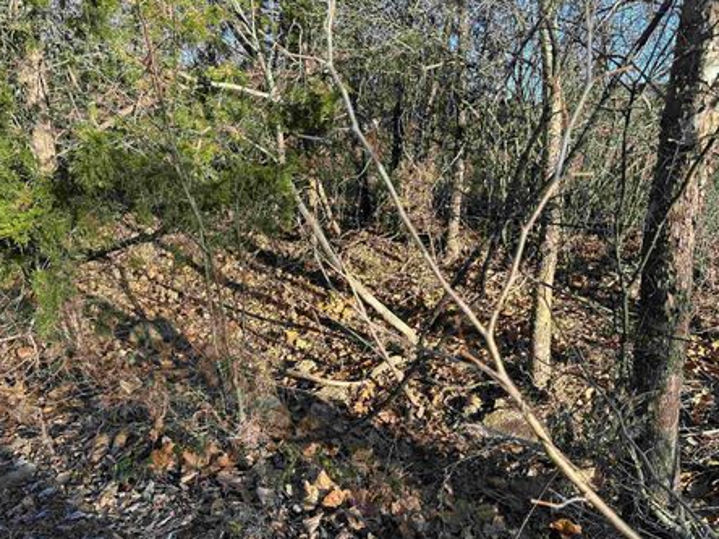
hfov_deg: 65.3
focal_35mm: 27
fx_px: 561
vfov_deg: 51.2
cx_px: 372
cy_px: 302
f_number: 1.78
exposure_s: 1/634
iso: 80
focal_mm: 6.86
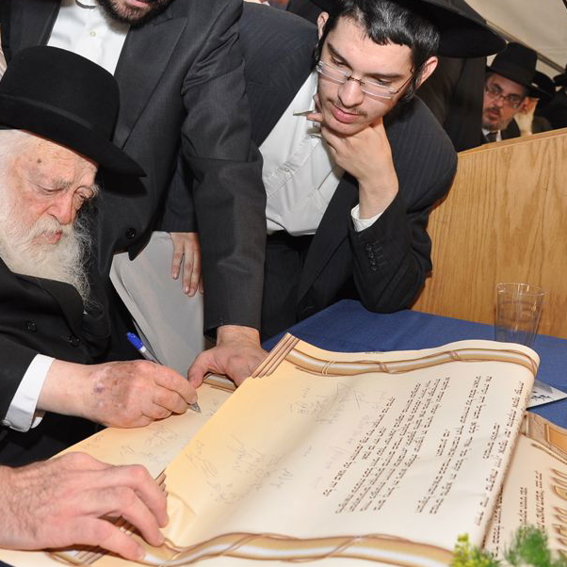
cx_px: 187
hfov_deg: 42.2
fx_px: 723
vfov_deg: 42.8
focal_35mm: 39
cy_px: 248
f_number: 5.6
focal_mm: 18
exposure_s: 1/60
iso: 320
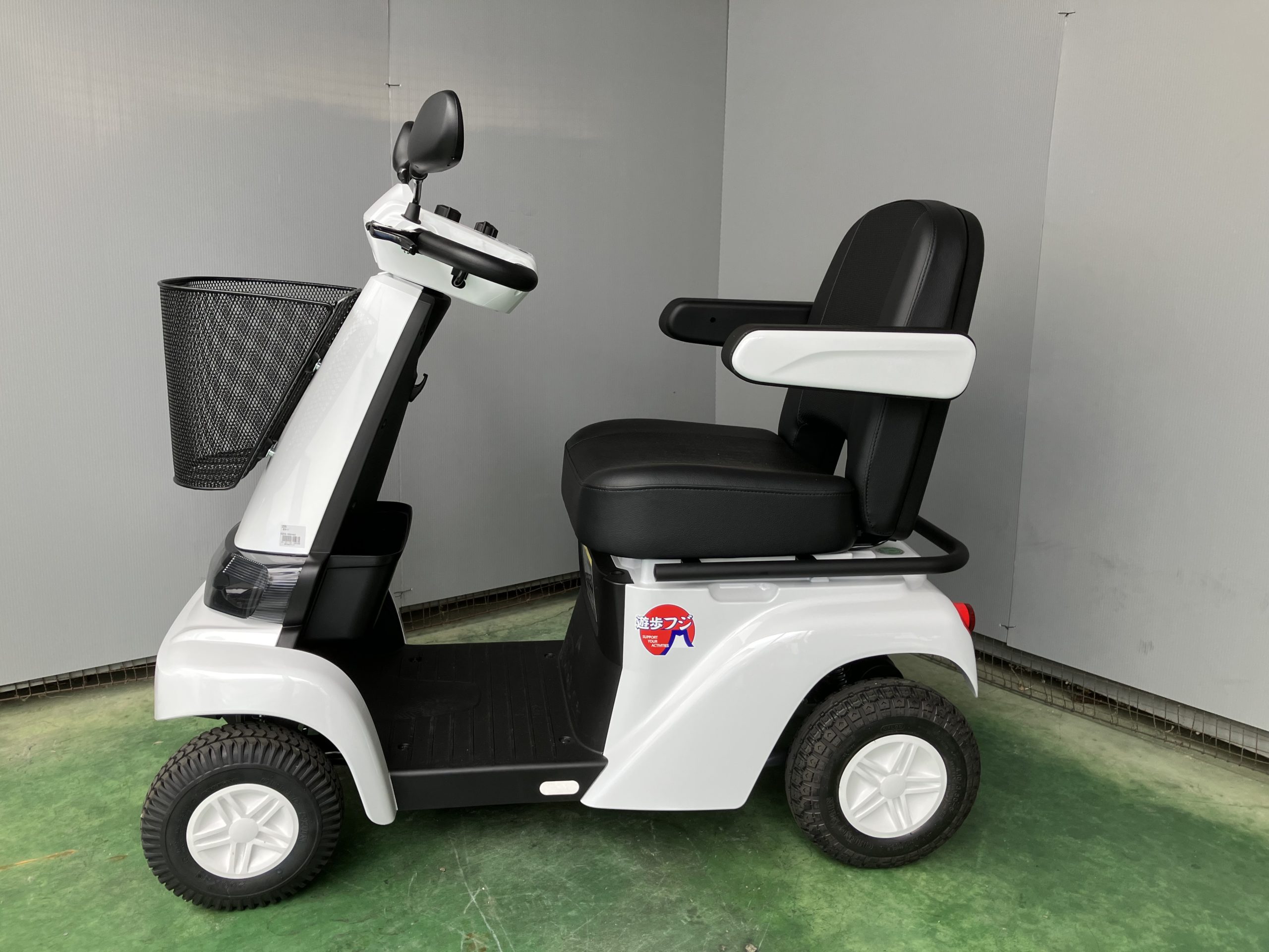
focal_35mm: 28
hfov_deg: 63.4
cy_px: 476
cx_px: 634
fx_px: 1026
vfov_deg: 49.7
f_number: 1.8
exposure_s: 1/121
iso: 40
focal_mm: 3.99
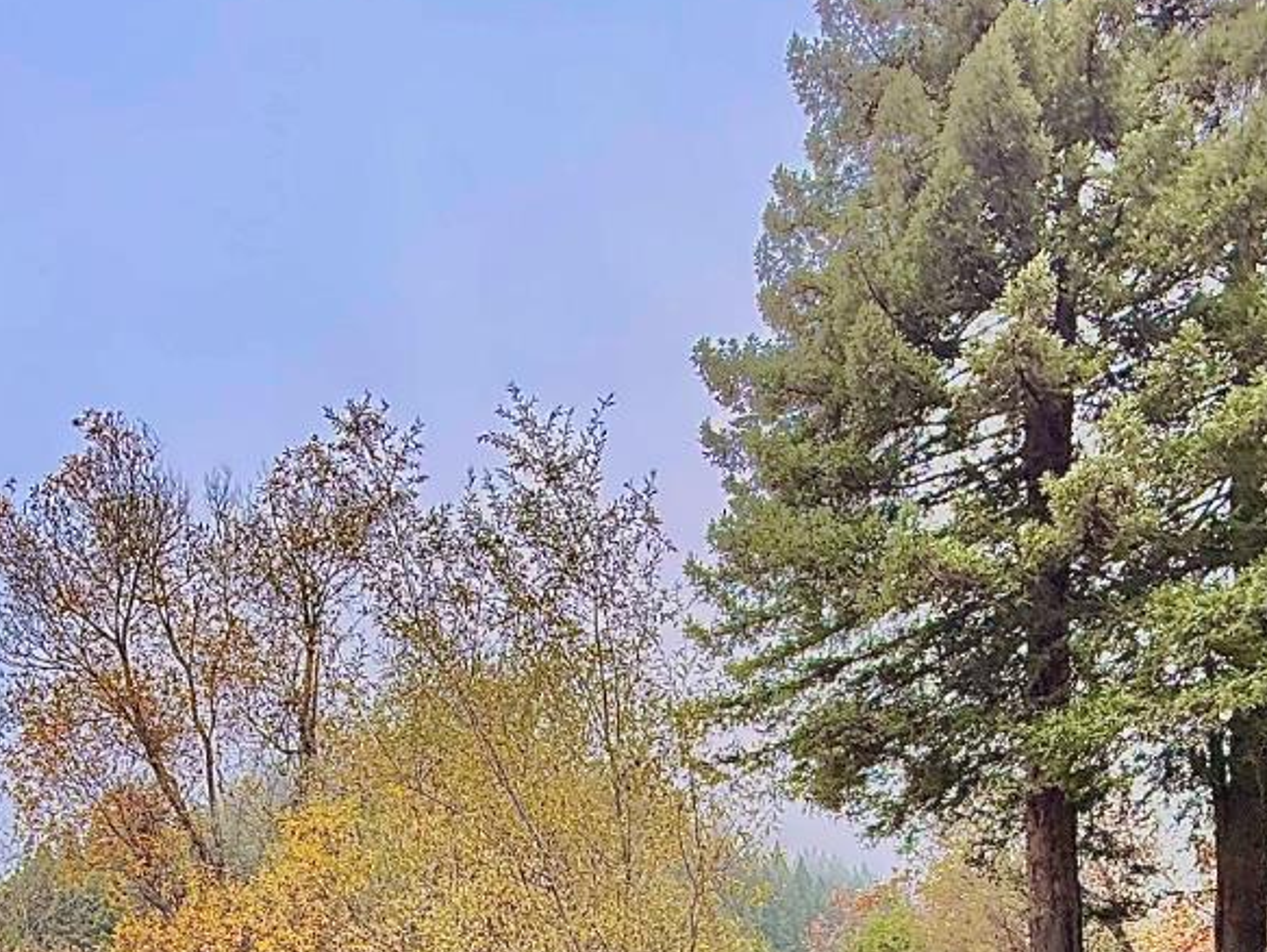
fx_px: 1318
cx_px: 504
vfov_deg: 33.1
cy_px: 1120
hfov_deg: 51.0
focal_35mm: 36
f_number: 2.2
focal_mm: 2.22
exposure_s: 1/151
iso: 64
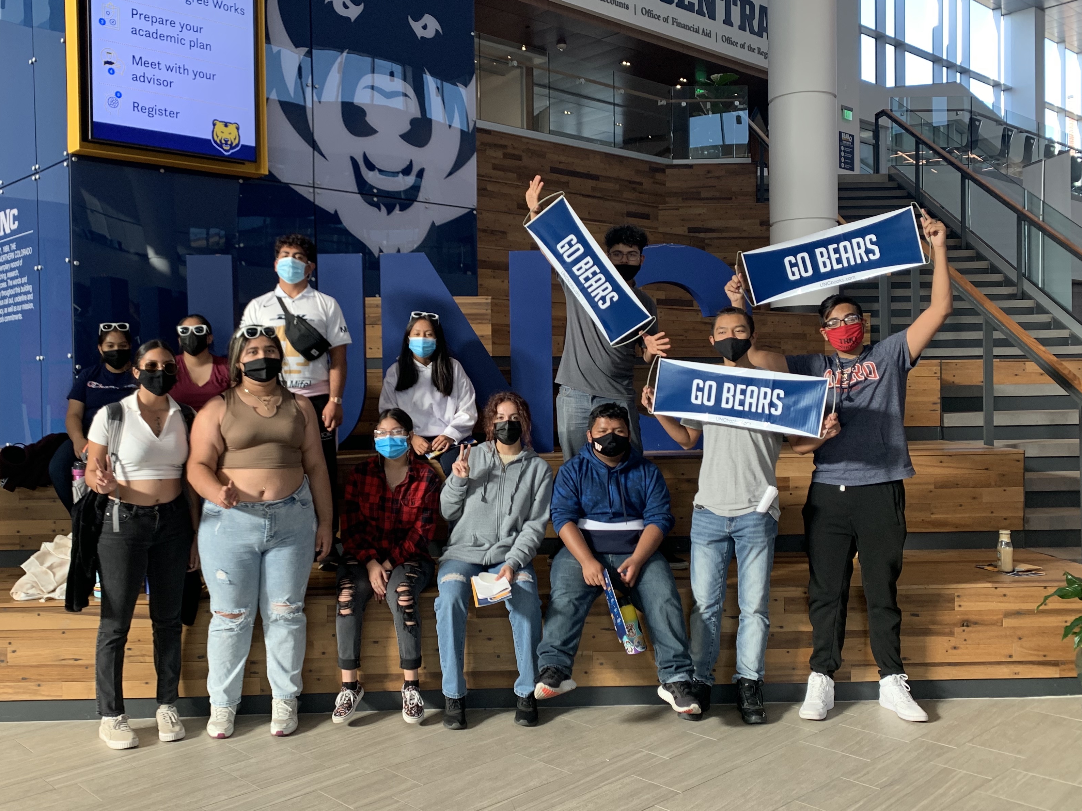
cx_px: 476
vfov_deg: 42.9
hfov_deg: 55.2
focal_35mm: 33
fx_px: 1032
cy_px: 401
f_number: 1.8
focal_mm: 4.25
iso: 80
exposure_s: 1/120
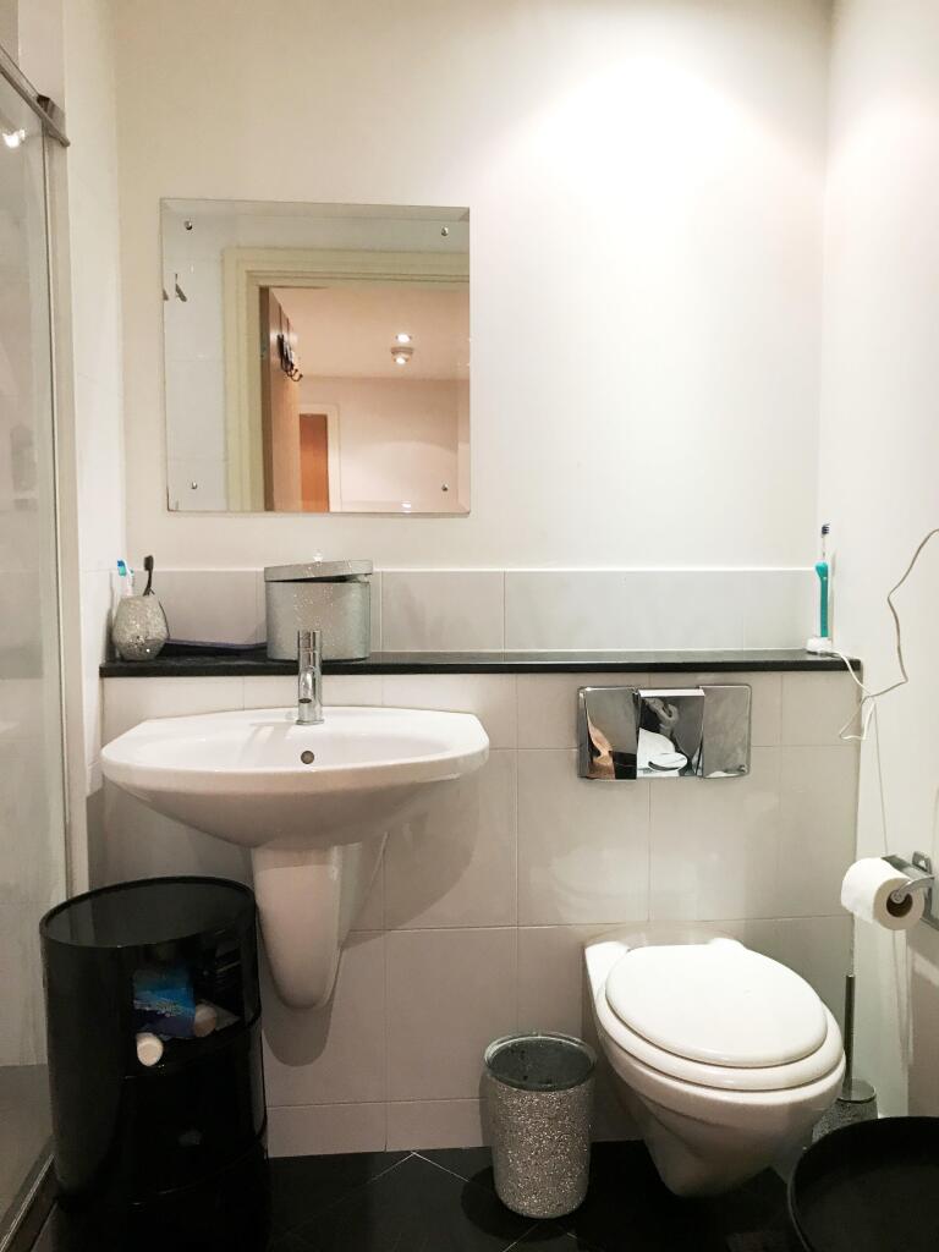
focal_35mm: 28
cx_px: 470
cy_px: 626
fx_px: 1013
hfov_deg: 49.7
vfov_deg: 63.4
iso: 40
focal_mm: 3.99
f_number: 1.8
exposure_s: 1/17
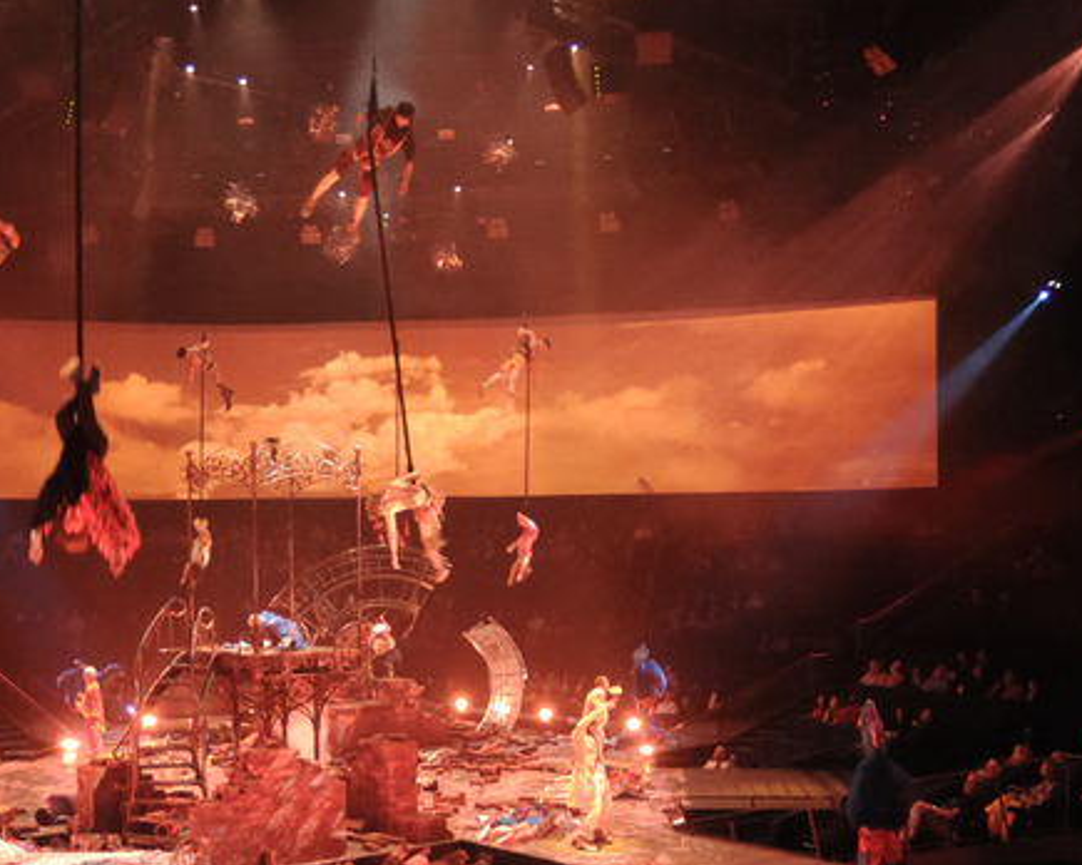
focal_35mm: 44
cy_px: 605
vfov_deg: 33.7
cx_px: 391
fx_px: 1409
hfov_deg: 41.6
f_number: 2
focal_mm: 6
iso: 1600
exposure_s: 1/15
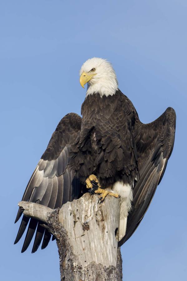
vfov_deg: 1.7
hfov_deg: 1.1
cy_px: 140
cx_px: 94
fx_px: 9349
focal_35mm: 1200
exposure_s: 1/2500
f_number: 8
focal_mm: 1200
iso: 1600
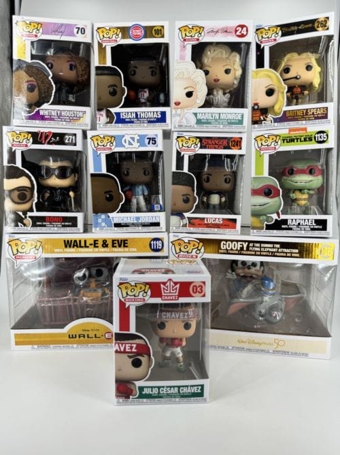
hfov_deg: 56.7
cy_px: 228
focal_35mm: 24
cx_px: 170
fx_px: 315
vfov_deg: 71.7
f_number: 1.78
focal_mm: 6.76
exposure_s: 1/822
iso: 80
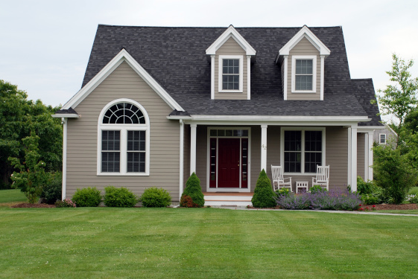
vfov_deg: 21.3
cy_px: 142
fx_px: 744
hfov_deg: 31.4
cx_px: 222
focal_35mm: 64
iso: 100
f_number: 6.3
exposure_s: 1/160
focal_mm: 40
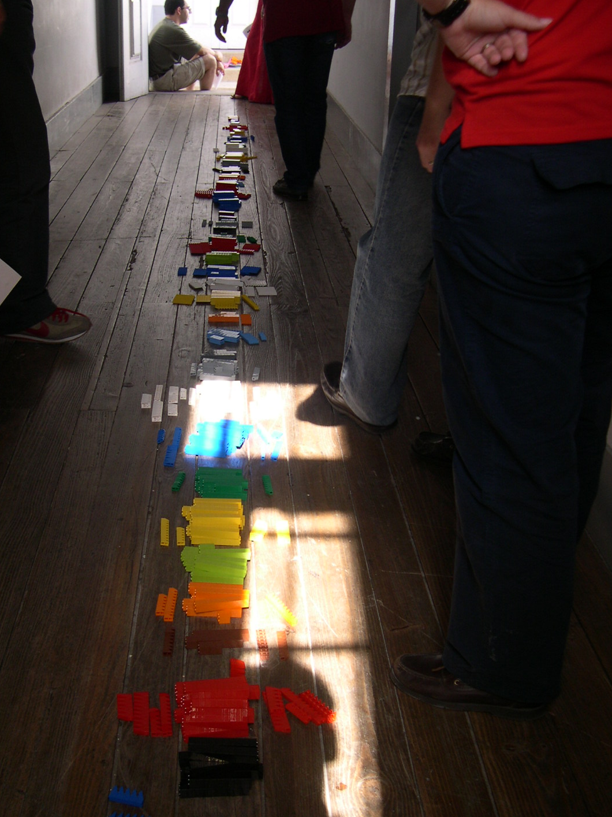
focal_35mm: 43
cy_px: 428
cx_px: 274
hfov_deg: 33.6
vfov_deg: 43.8
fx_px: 1014
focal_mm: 8
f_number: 2.8
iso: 100
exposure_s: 1/95.4
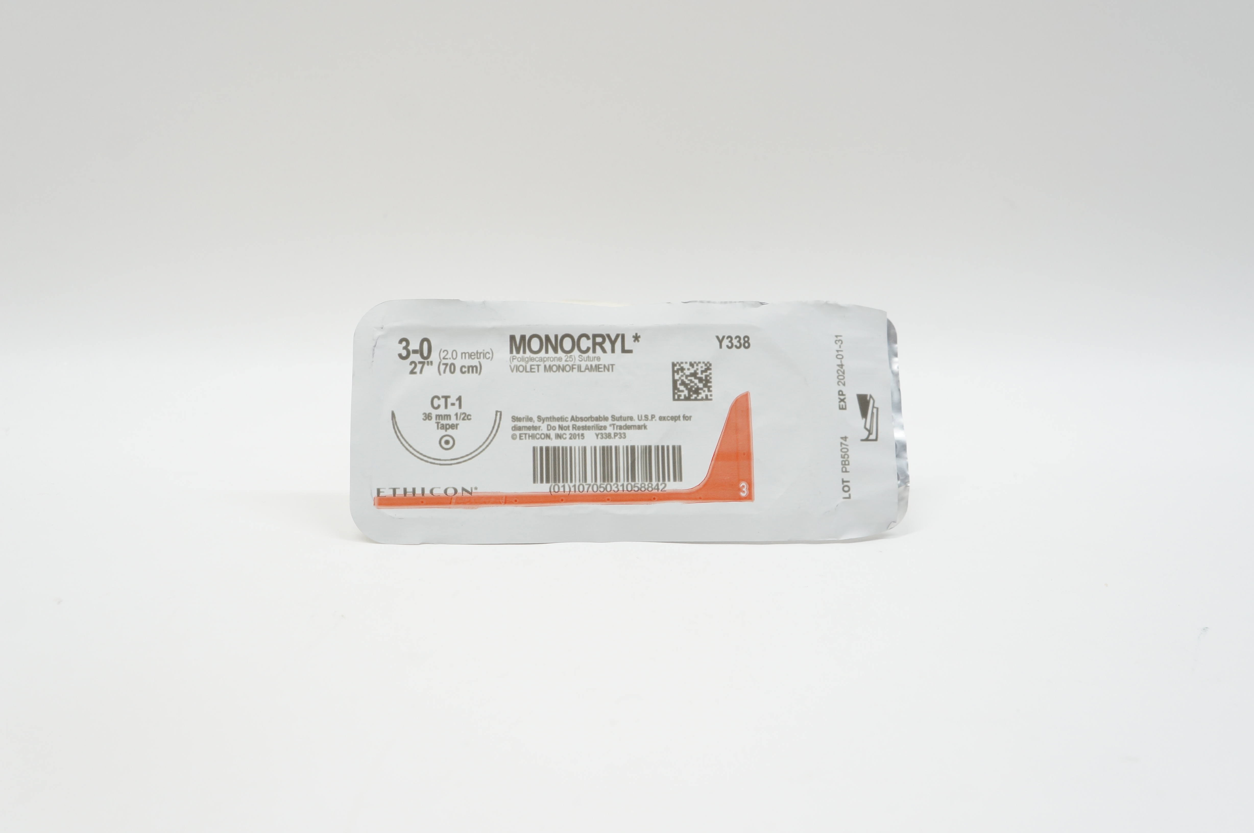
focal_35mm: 38
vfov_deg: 35.4
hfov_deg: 51.3
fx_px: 1305
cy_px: 416
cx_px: 627
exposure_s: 1/50
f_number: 6.3
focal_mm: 25
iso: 400
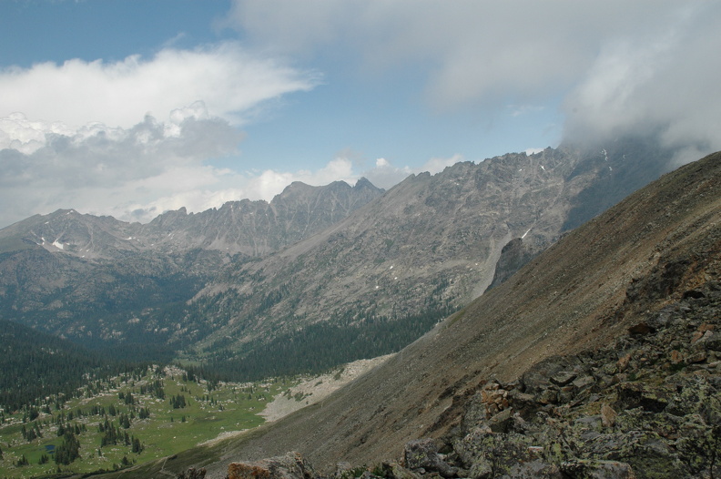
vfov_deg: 47.8
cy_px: 240
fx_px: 540
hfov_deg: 67.4
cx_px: 360
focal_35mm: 27
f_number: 13
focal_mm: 18
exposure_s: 1/640
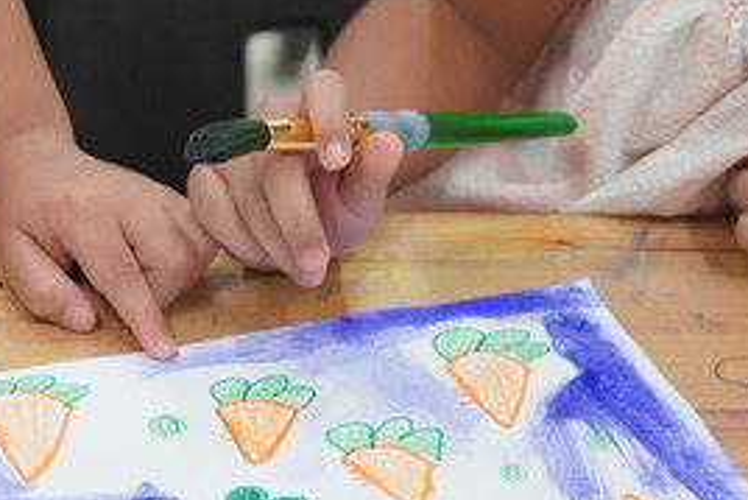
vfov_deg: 7.6
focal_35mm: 176
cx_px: 53
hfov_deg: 11.6
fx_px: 3659
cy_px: -412
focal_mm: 46
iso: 1250
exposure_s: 1/160
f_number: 4
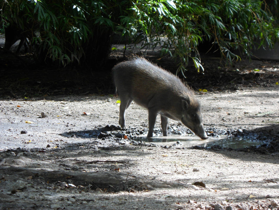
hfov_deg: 7.3
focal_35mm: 270
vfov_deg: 5.5
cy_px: 105
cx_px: 140
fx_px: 2176
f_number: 5.9
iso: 80
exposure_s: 1/125
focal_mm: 46.8
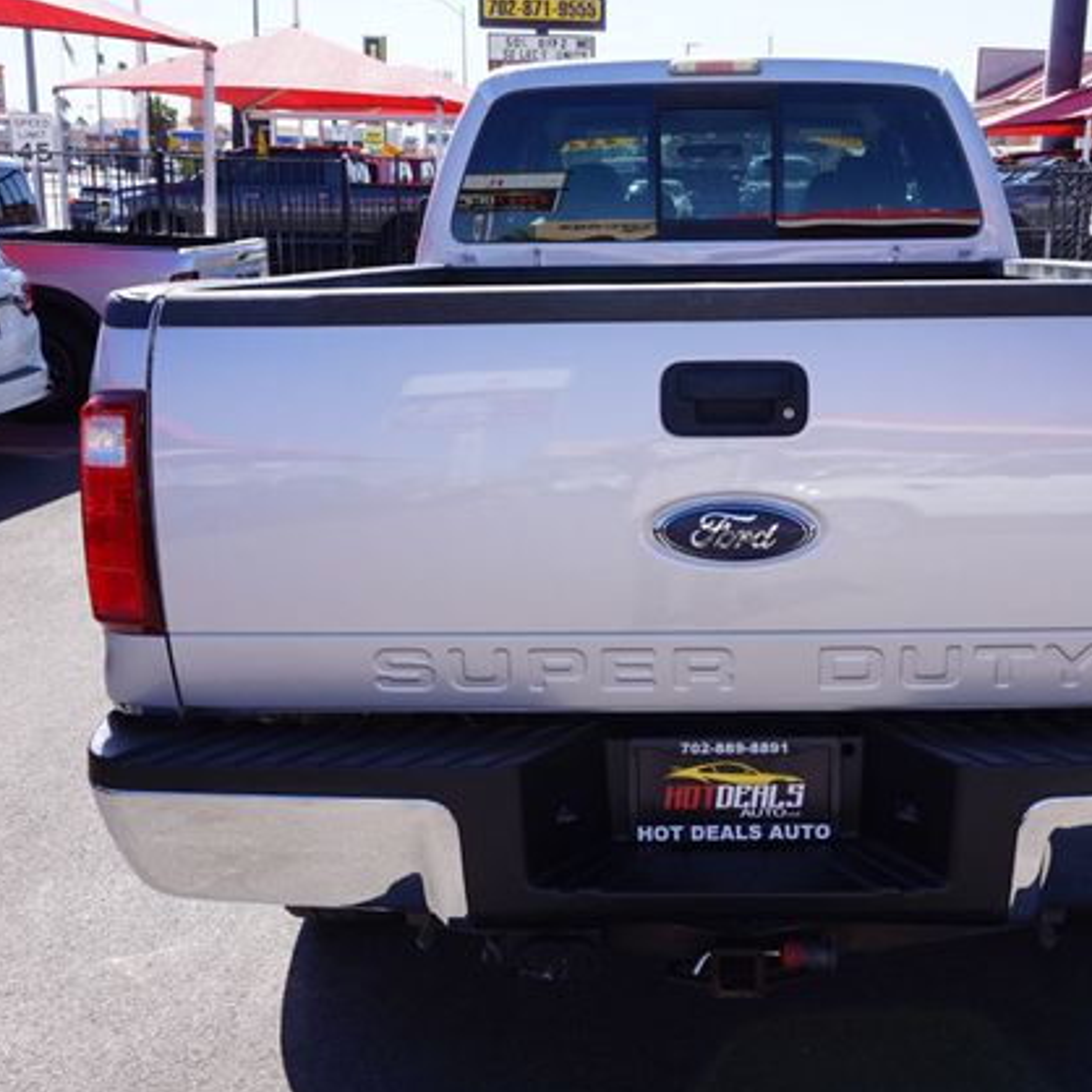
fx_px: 1392
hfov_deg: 42.5
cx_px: 695
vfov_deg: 42.8
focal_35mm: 39
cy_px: 551
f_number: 10
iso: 100
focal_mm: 20
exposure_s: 1/80
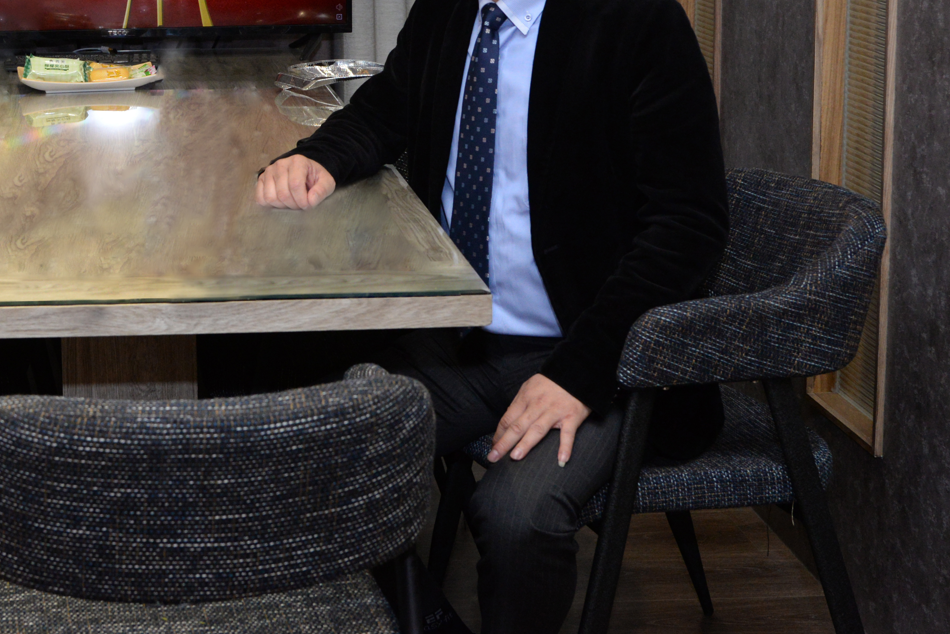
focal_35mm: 73
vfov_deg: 18.3
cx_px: 127
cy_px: 47
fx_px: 1927
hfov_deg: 26.9
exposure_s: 1/200
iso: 2500
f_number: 5.6
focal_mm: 38
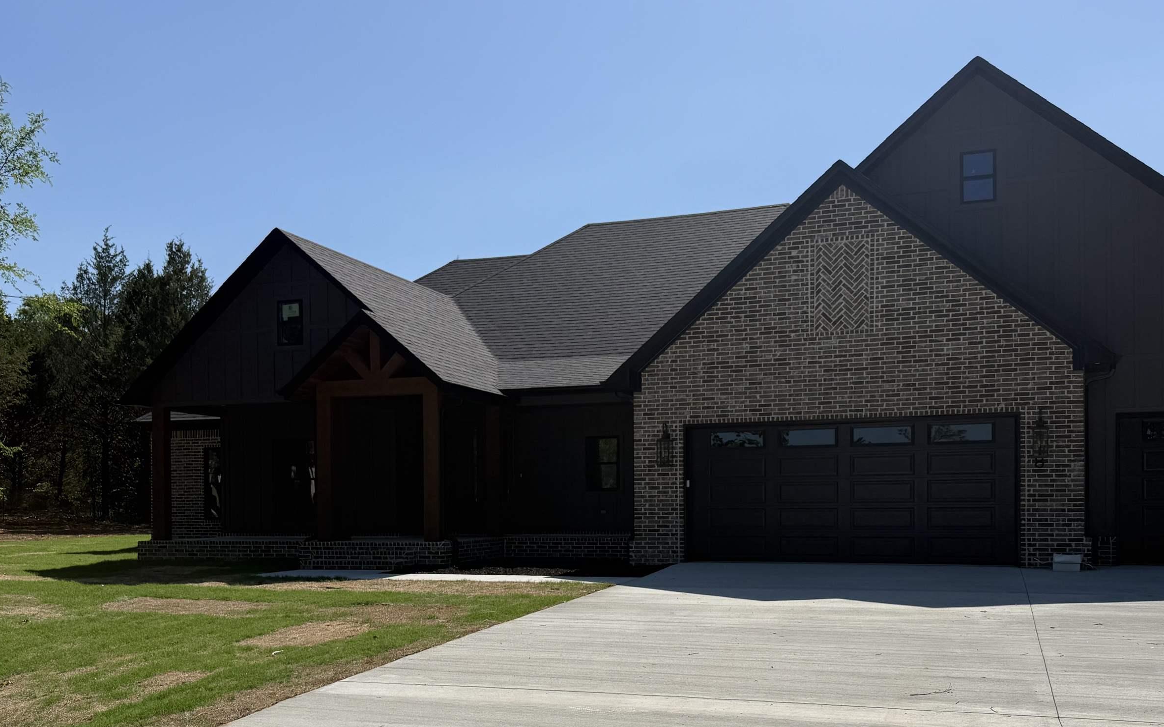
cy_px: 510
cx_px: 633
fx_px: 1047
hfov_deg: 58.1
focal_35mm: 33
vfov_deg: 37.7
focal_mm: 6.76
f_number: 1.78
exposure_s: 1/8130
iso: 80
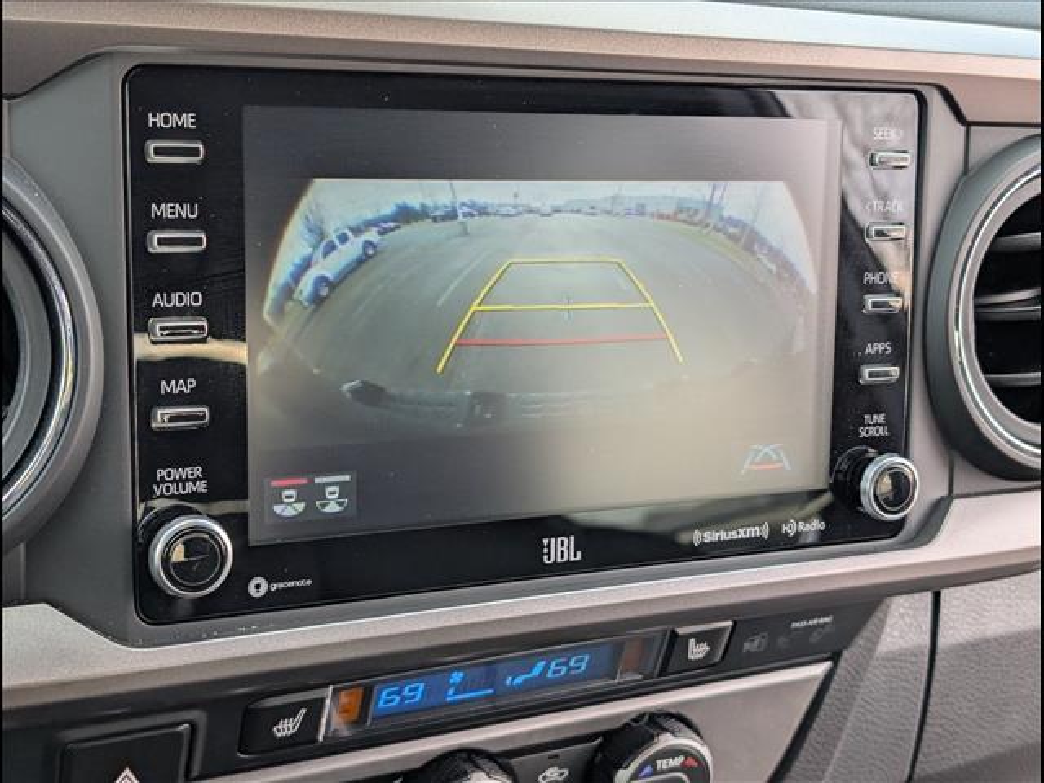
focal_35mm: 49
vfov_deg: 29.7
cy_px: 392
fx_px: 1478
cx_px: 522
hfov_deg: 38.9
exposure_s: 1/97.1
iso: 33
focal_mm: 6.9
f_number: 1.68
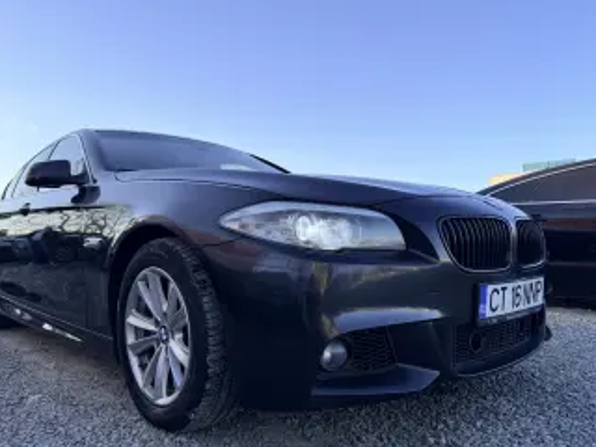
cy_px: 242
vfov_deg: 51.3
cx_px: 279
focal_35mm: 27
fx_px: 465
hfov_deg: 65.3
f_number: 1.78
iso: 80
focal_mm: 6.76
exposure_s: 1/1174
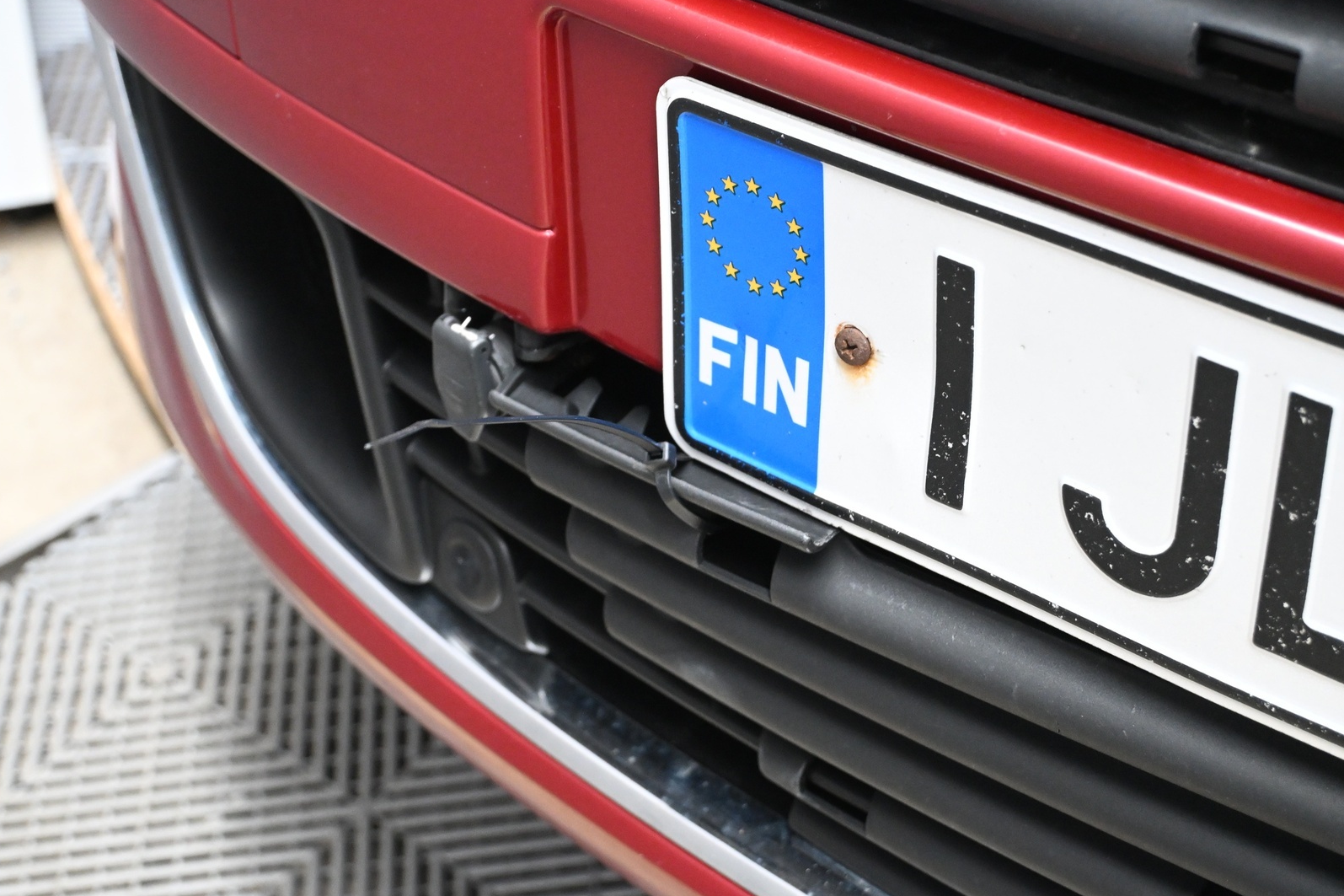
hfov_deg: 31.4
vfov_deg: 21.2
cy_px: 449
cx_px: 670
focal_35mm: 64
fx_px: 2389
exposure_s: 1/60
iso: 4000
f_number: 5.6
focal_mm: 42
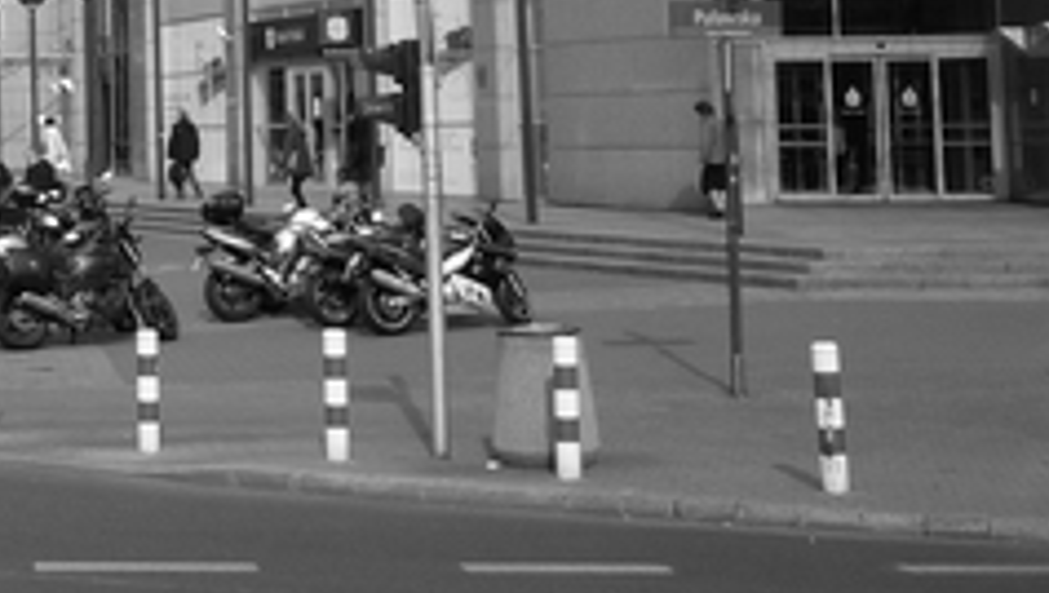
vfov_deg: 12.6
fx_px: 2618
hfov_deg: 20.6
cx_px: -336
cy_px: -115
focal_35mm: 94
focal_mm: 5.2
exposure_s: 1/400
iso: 100
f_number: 5
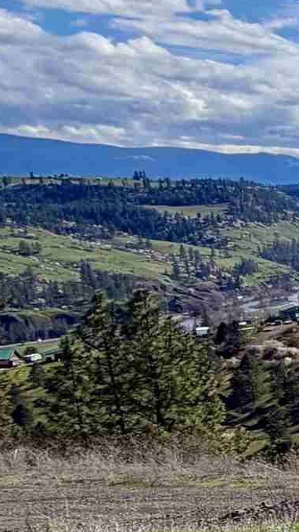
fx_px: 972
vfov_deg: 30.5
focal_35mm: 69
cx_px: 1072
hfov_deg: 9.3
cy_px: 324
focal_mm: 2.22
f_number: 2.2
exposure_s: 1/1068
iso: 20
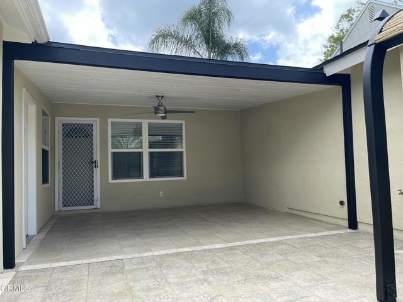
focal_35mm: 26
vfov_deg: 53.1
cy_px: 151
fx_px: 303
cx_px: 202
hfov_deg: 67.3
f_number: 1.6
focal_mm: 5.1
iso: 32
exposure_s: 1/978
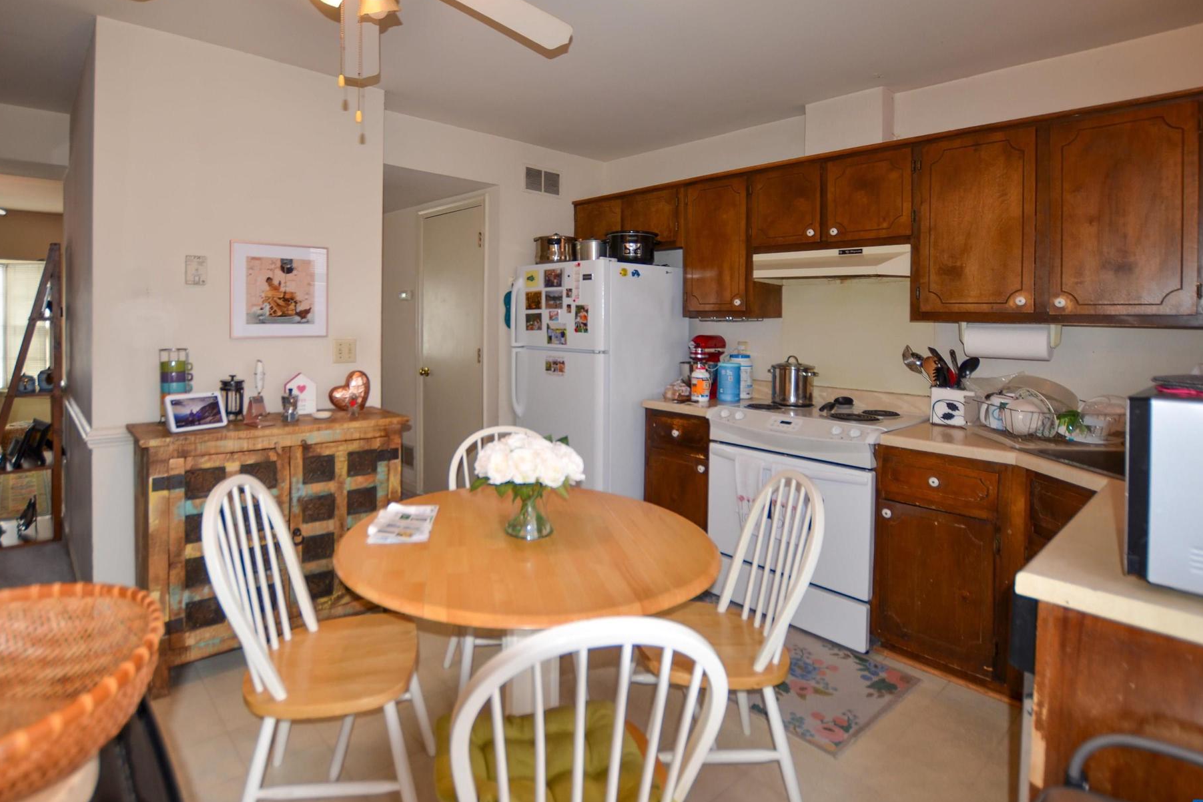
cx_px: 558
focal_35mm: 17
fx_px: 568
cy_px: 371
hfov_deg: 93.1
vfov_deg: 70.3
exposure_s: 1/60
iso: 100
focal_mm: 10
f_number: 3.5
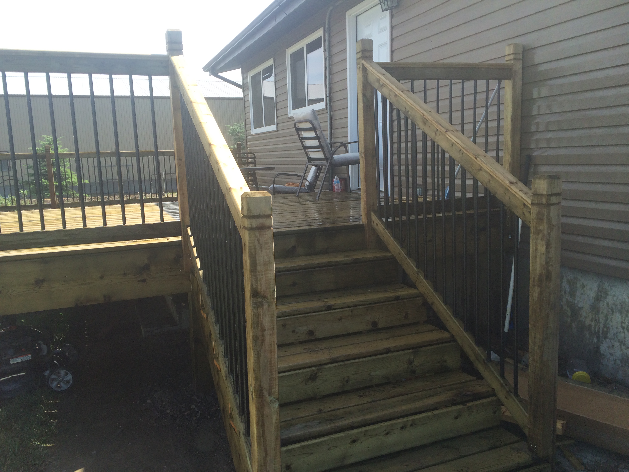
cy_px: 236
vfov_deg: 48.2
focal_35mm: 29
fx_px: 527
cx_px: 314
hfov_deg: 61.7
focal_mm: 4.15
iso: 32
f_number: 2.2
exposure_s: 1/774
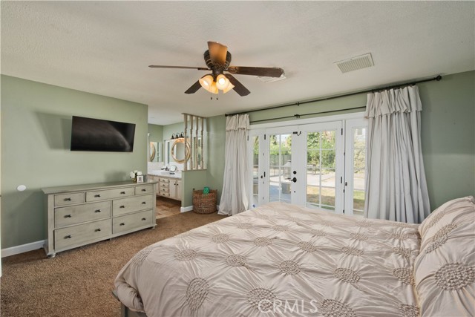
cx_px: 238
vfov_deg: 77.4
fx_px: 198
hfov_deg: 100.4
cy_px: 158
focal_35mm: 15
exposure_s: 1/200
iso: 400
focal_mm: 15
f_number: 9
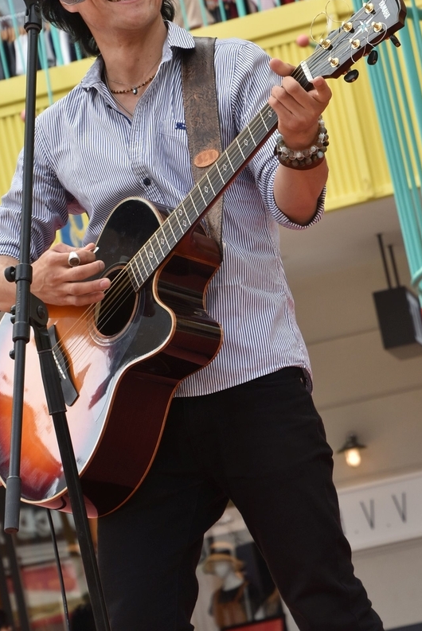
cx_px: 201
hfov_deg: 7.8
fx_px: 3107
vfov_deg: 11.6
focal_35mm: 177
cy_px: 282
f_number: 8
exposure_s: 1/250
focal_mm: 78
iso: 250
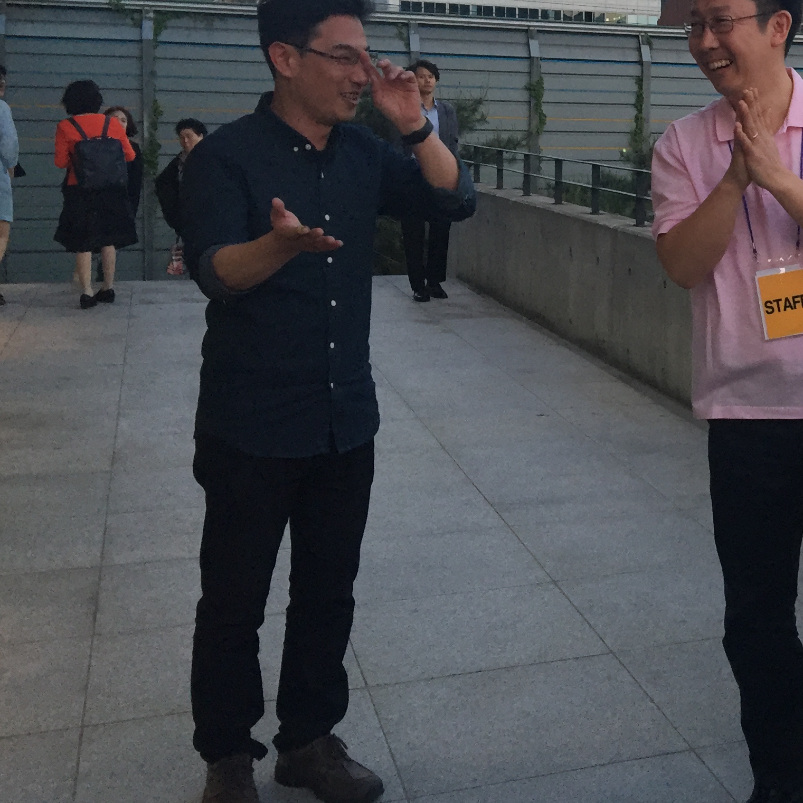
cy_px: 231
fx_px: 1443
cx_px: 816
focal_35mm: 55
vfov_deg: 30.7
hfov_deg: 29.0
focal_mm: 4.15
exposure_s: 1/30
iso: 50
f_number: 2.2
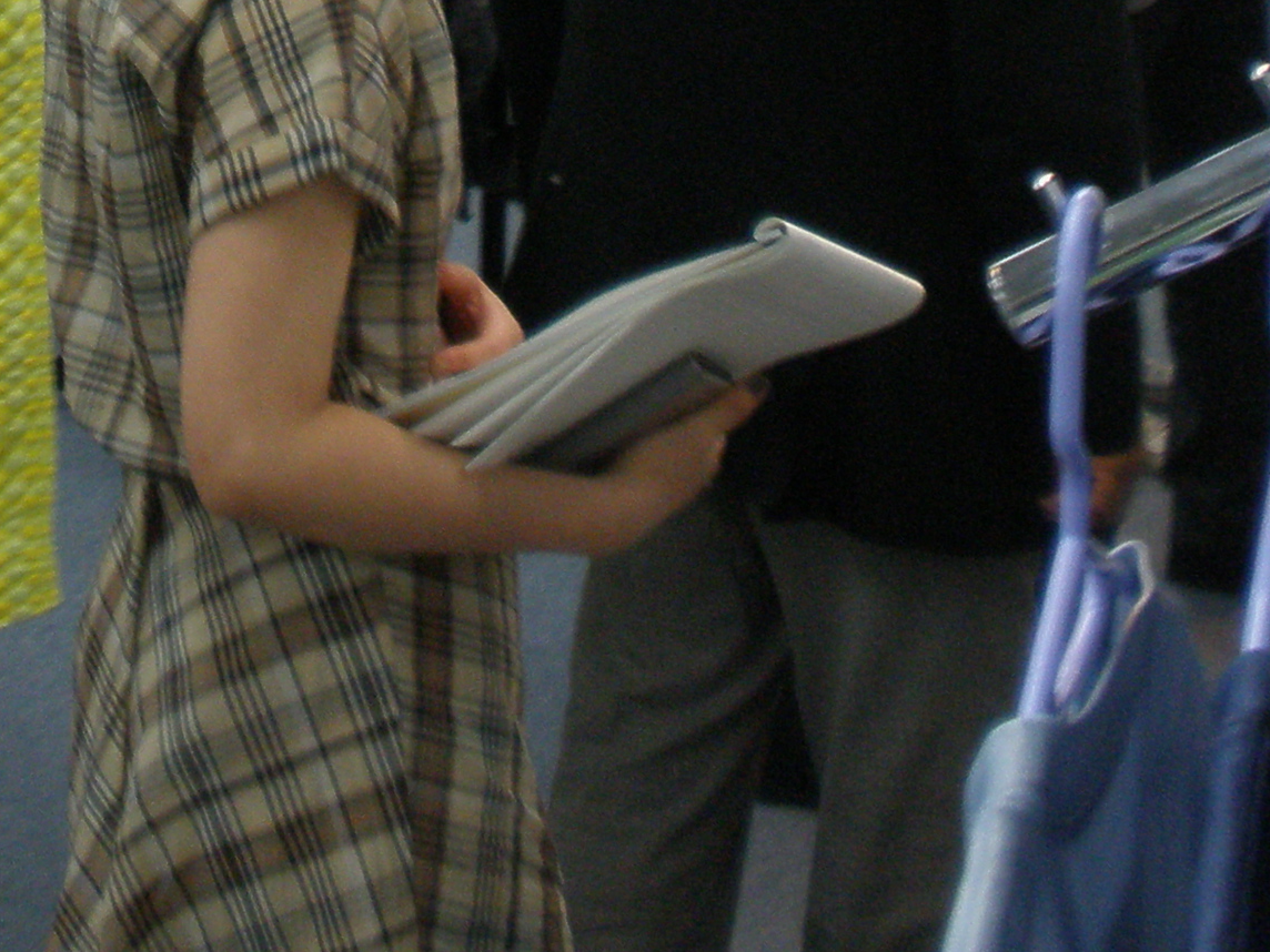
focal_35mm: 118
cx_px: 90
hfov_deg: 16.4
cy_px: -427
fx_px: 4329
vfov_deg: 12.0
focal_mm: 6.6
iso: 100
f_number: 3.5
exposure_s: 1/30
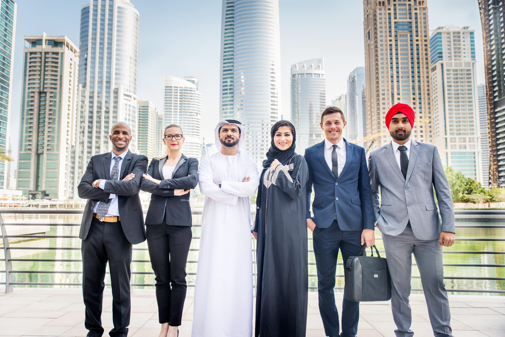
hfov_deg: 61.9
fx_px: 421
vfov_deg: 43.6
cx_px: 252
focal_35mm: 30
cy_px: 168
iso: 125
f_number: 4
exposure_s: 1/250
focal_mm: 30
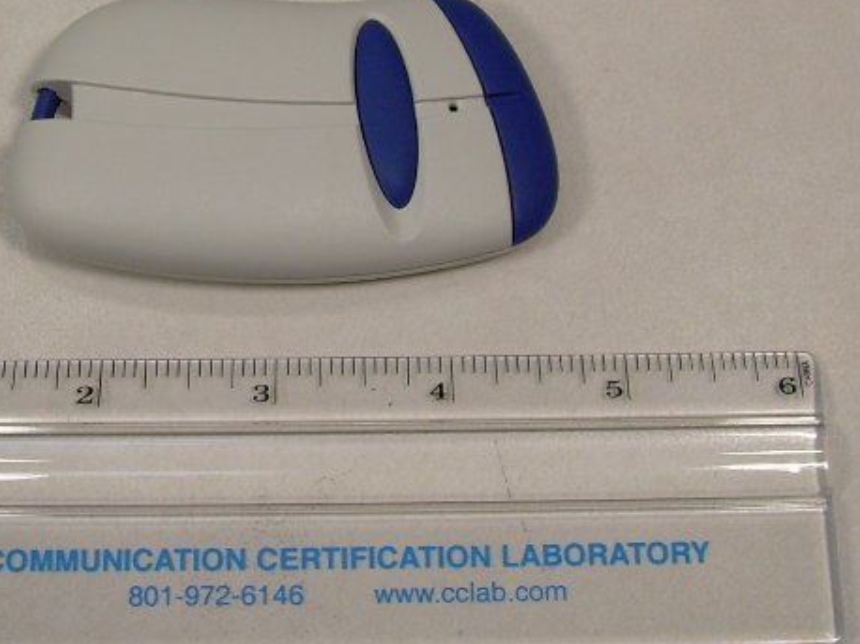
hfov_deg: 23.0
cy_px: 137
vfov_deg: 17.2
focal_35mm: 85
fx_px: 2111
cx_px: 351
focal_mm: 6.3
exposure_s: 1/105
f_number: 2.8
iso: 50
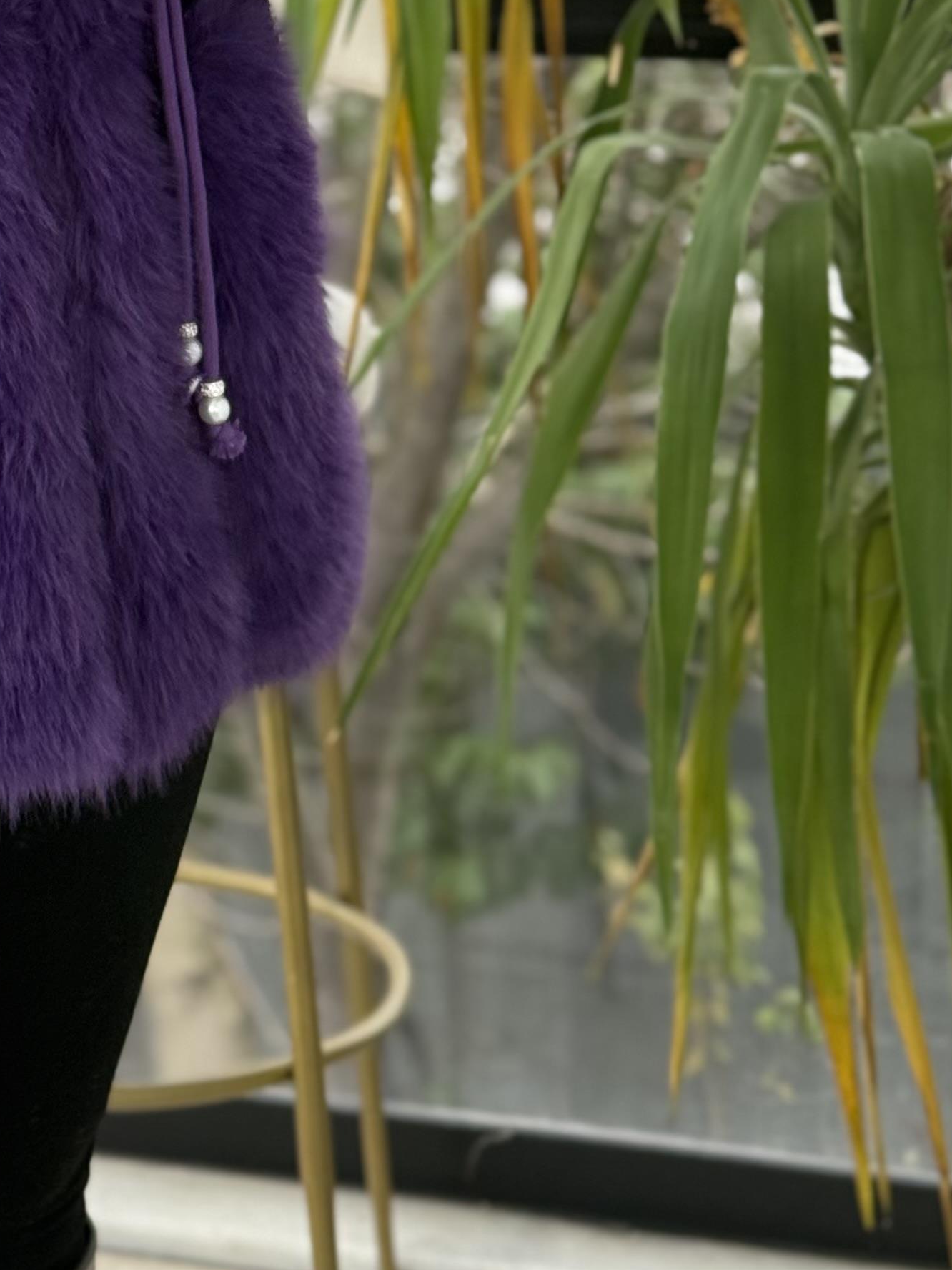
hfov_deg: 13.4
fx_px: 3997
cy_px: -38
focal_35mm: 109
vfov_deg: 17.6
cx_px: 19
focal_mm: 6.76
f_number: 1.78
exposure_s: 1/152
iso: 160
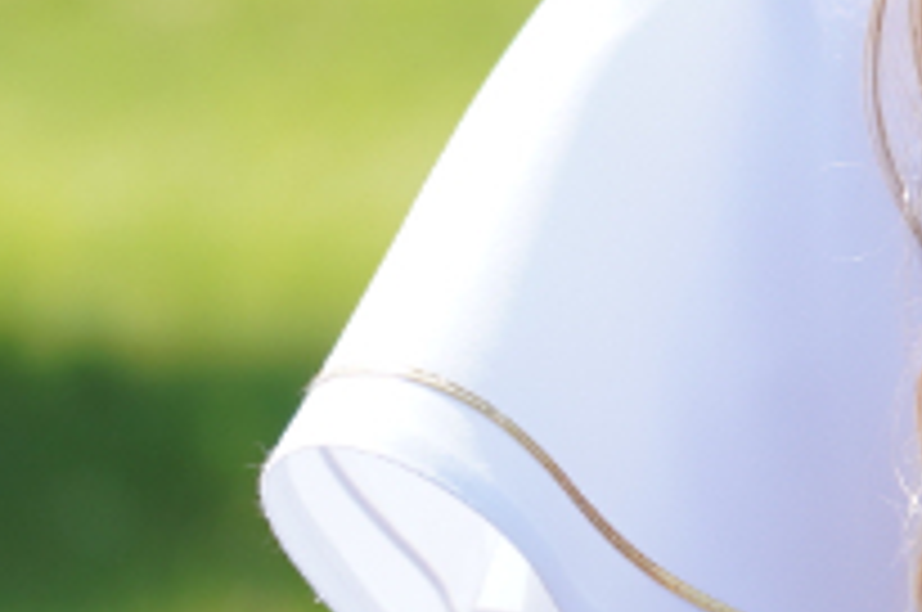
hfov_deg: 3.2
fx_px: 16416
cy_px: -853
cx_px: 2465
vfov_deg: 2.1
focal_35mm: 642
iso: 100
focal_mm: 101
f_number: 4
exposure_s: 1/320
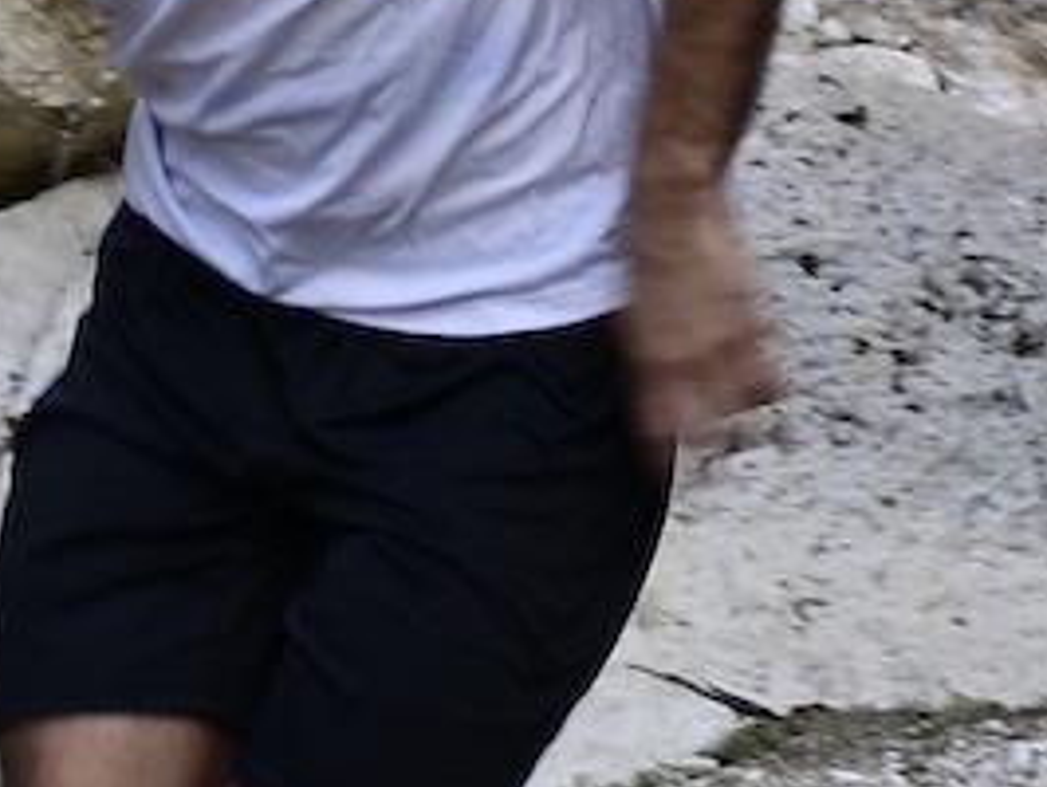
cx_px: 189
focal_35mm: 449
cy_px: -207
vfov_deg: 3.3
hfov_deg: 4.4
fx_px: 13593
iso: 250
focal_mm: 45
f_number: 5
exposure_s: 1/125
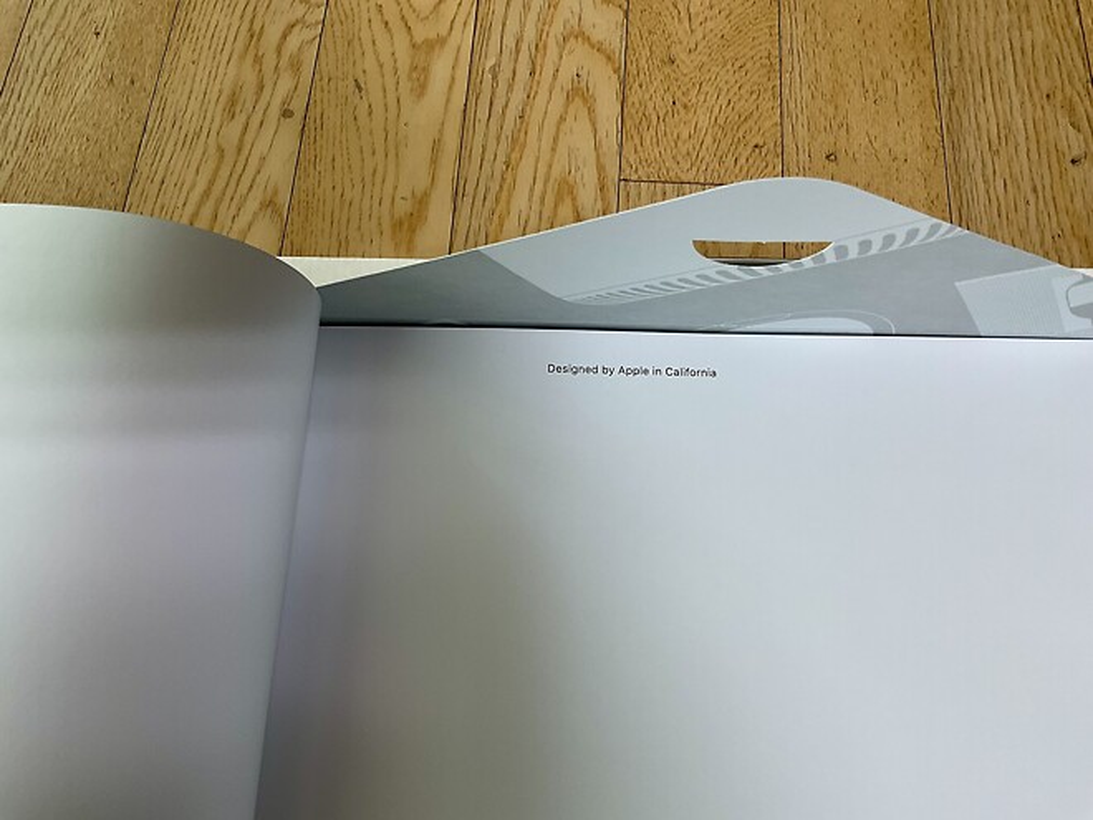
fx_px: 916
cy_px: 410
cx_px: 546
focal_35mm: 29
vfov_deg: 48.2
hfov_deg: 61.7
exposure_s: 1/60
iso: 32
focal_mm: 3
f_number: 1.8
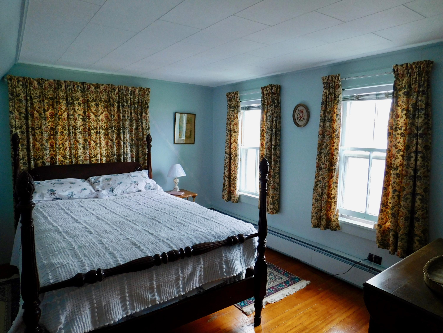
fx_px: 294
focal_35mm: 23
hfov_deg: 73.9
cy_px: 166
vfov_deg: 58.9
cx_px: 222
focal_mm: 4
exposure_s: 1/50
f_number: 3
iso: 125
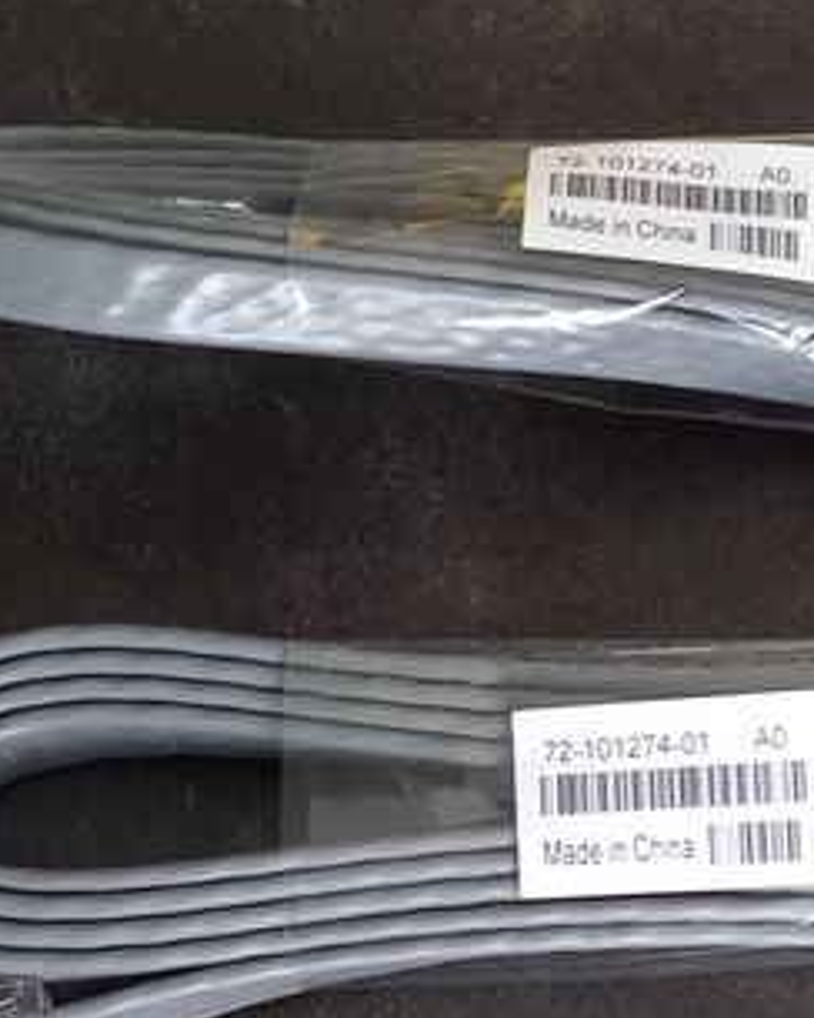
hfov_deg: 18.7
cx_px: 787
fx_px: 2409
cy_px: 1278
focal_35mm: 80
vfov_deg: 21.8
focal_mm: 4.65
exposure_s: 1/25
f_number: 1.8
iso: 640
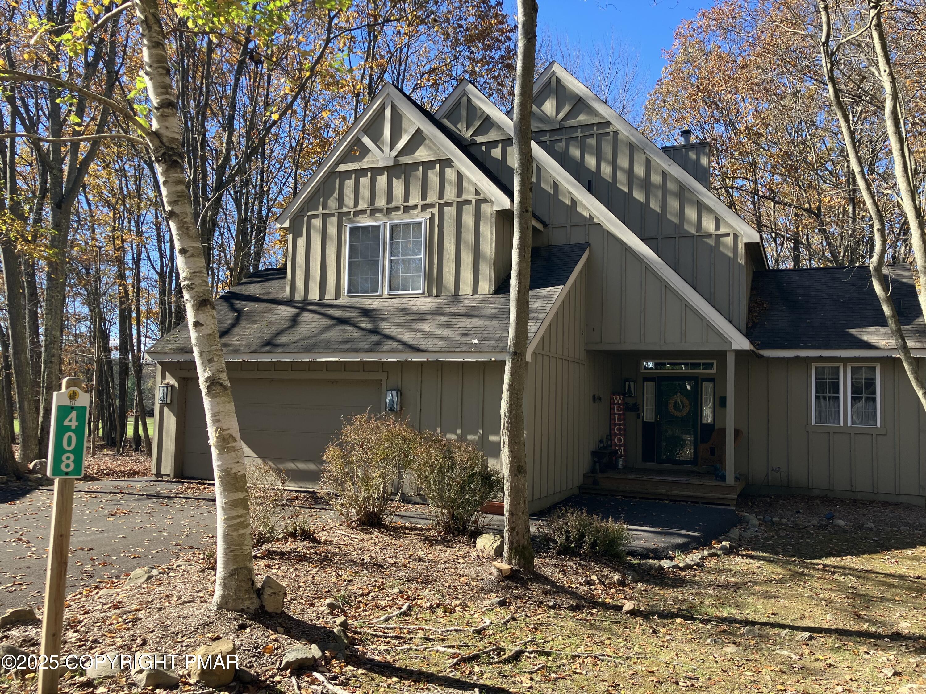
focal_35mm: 28
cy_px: 347
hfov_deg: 63.4
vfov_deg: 49.7
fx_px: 749
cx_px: 463
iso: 32
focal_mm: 3.99
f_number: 1.8
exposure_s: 1/481
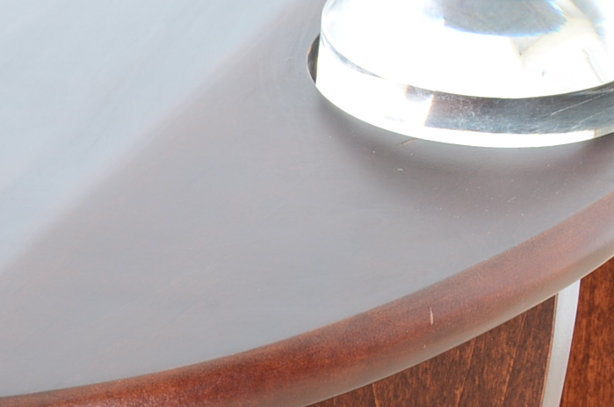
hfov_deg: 9.1
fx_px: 3779
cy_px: 515
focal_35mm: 222
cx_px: -201
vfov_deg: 6.1
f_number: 9
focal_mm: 42
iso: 125
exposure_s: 1/125
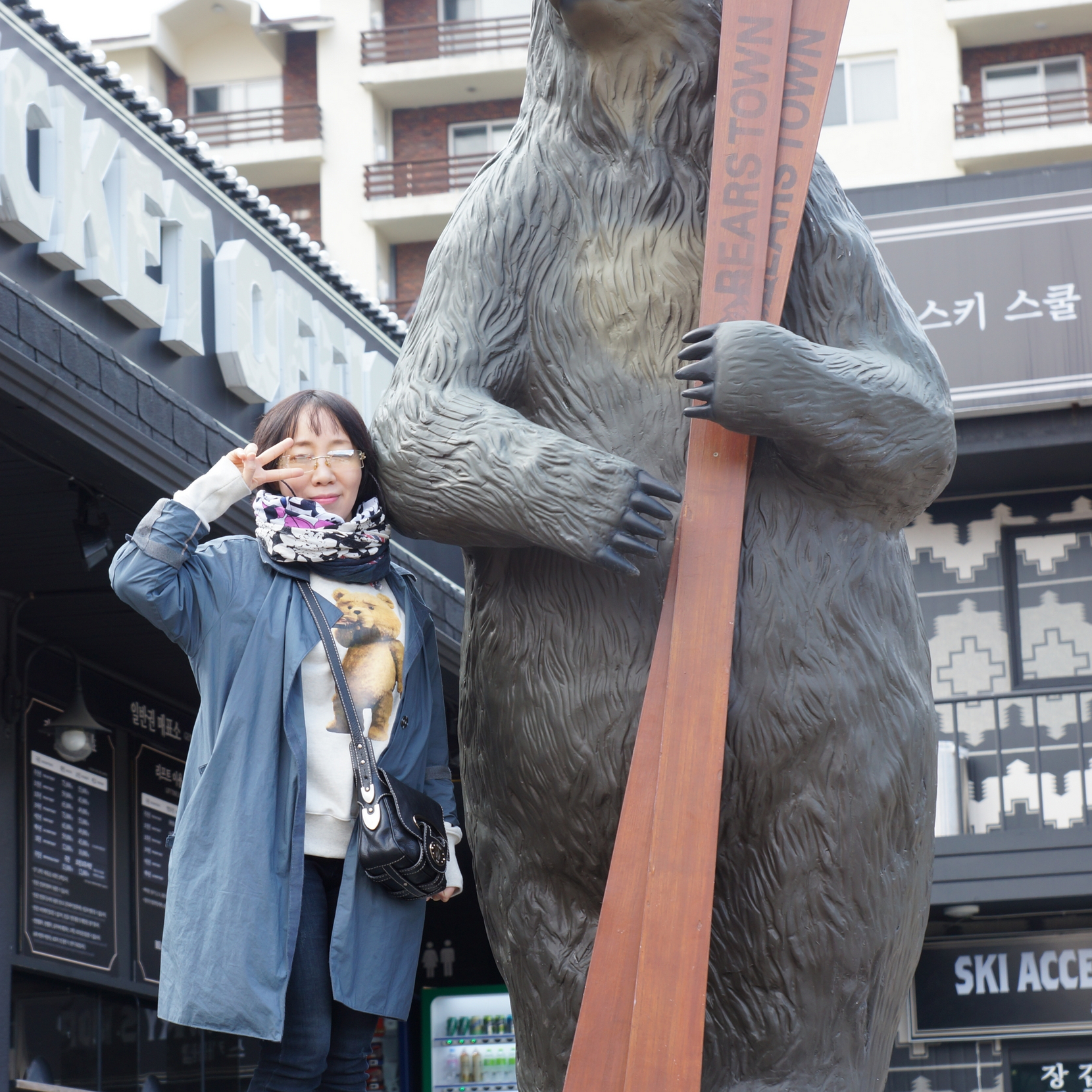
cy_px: 572
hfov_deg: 18.1
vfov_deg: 18.1
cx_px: 544
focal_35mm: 96
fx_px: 3426
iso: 100
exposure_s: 1/100
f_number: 4.5
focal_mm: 50
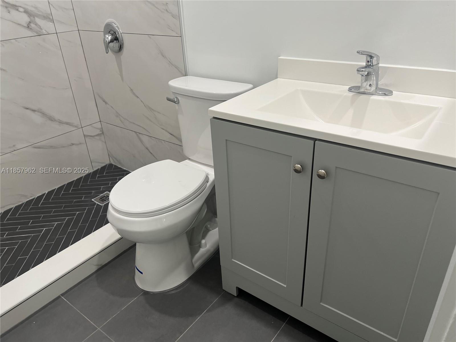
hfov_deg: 67.3
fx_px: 343
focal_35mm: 26
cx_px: 228
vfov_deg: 53.1
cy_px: 171
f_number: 1.5
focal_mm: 5.7
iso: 125
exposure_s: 1/120
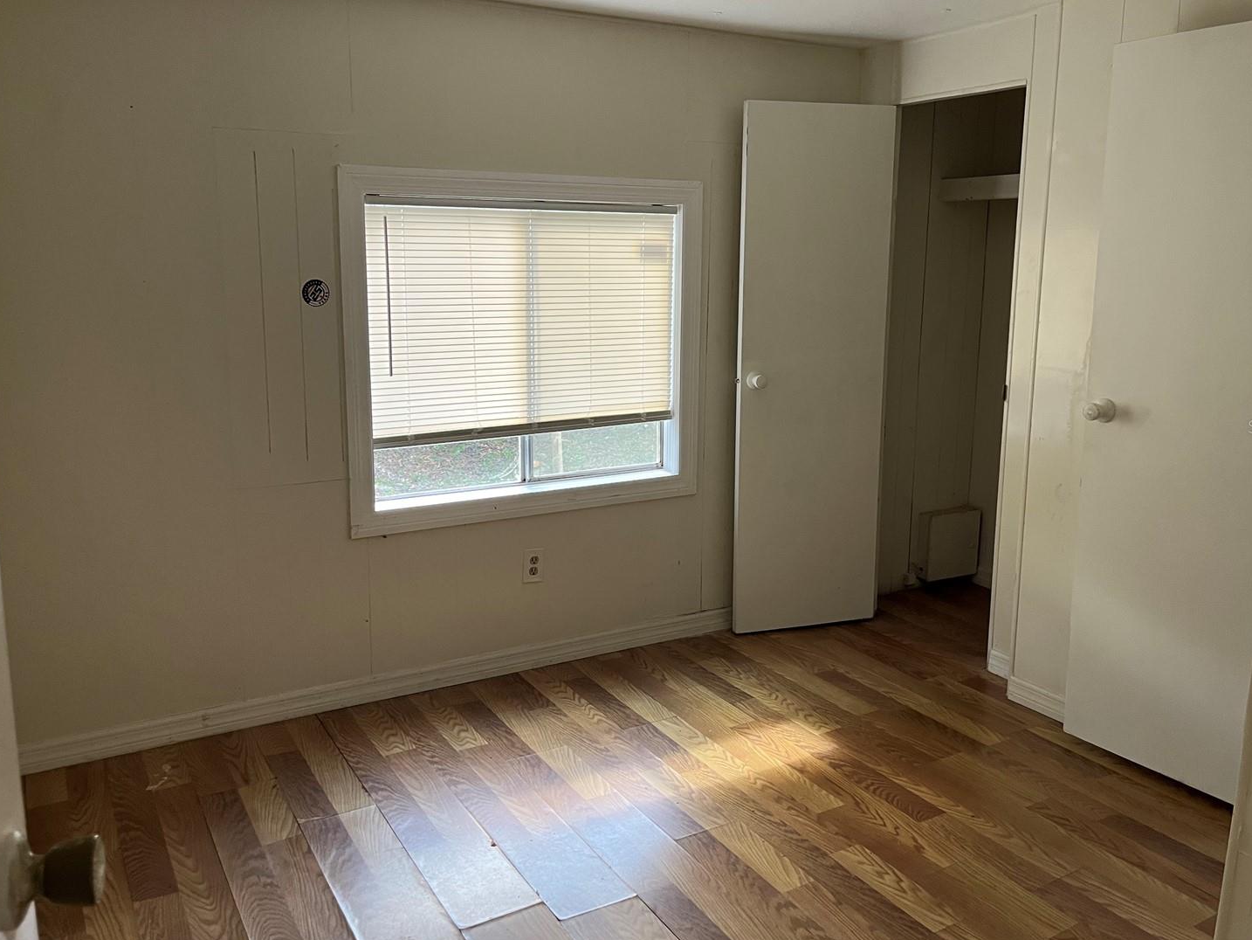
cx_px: 632
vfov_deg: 48.2
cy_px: 426
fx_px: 1049
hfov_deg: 61.7
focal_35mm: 29
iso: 125
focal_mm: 5.1
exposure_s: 1/87
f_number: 1.6
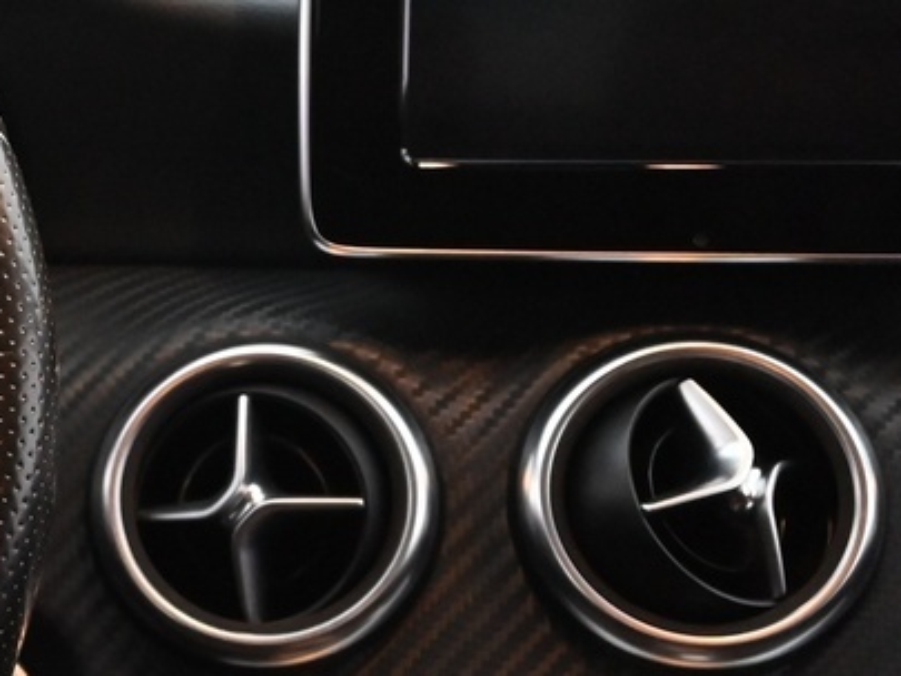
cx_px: -645
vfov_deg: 11.5
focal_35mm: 129
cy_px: 418
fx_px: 3357
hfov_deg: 13.9
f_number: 5
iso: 5600
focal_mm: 33.5
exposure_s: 1/60
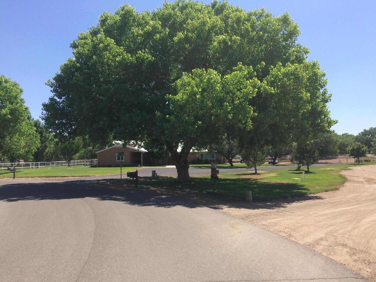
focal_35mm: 29
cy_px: 141
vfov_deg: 48.2
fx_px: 315
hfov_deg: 61.7
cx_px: 188
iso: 32
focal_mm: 4.15
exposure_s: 1/1786
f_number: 2.2
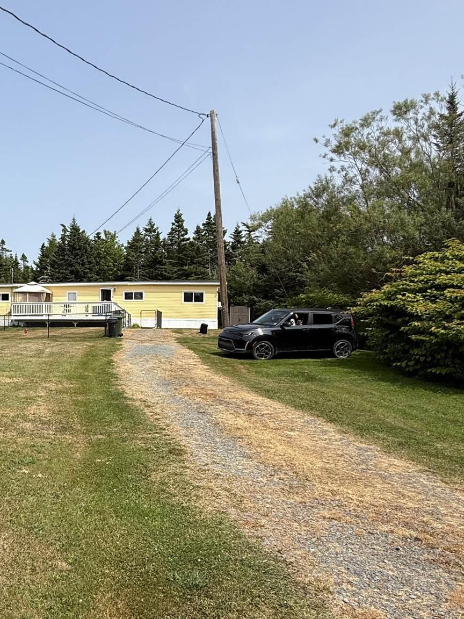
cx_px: 59
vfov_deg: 63.4
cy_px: 332
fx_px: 500
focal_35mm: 28
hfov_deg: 45.7
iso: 50
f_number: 2.2
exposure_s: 1/2165
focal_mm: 2.22
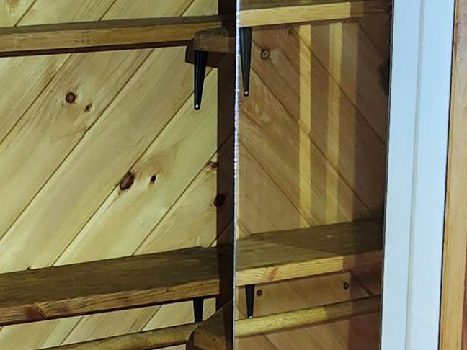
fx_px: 1471
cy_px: 428
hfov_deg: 17.3
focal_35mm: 109
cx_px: -78
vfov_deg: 13.2
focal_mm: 5.54
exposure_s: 1/60
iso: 500
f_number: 1.8
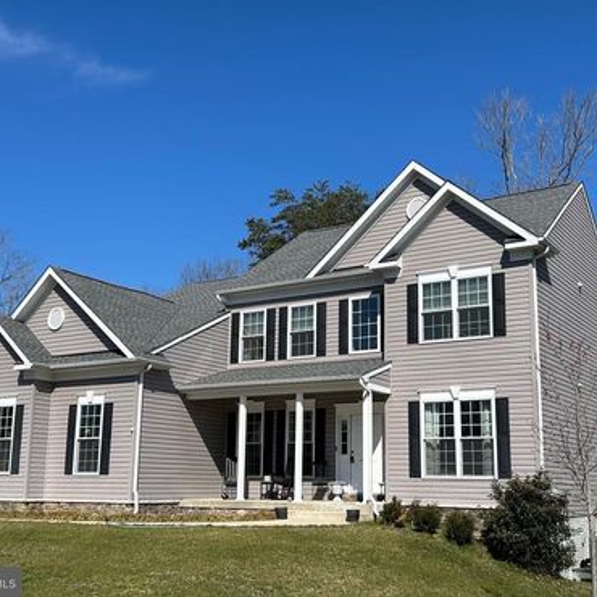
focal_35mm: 31
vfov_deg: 52.5
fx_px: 605
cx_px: 328
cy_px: 297
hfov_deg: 52.4
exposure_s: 1/5882
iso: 50
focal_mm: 5.7
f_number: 1.5
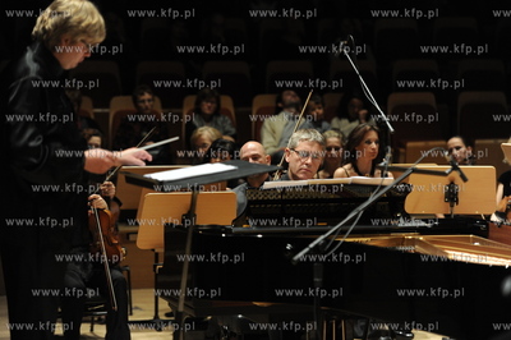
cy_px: 170
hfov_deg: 15.2
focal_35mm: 135
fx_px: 1915
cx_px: 256
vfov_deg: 10.1
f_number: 2.8
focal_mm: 135
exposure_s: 1/500
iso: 3200
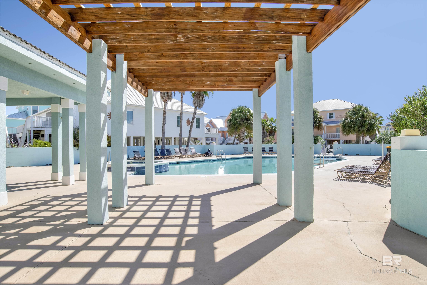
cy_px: 142
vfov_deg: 64.6
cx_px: 214
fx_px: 225
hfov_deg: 86.9
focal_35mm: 19
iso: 200
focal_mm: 19
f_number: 11
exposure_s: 1/250
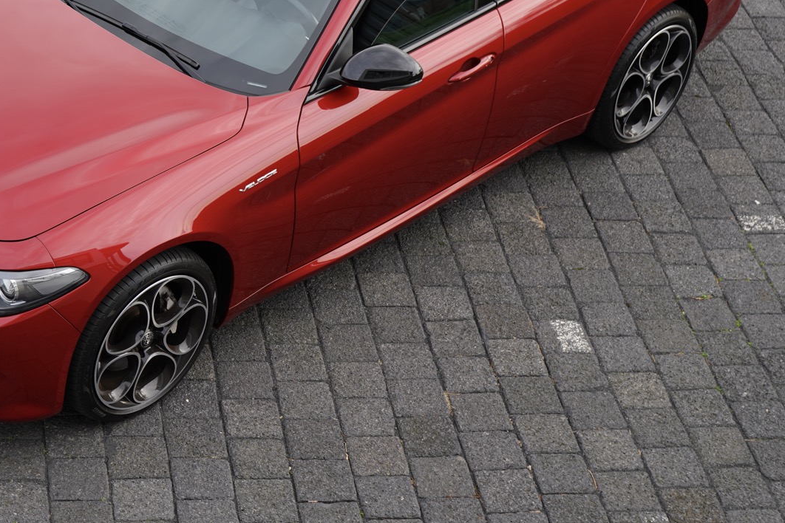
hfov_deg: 21.5
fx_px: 2050
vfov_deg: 14.5
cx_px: 205
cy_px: 129
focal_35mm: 94
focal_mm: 52
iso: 160
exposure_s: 1/160
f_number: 4.5
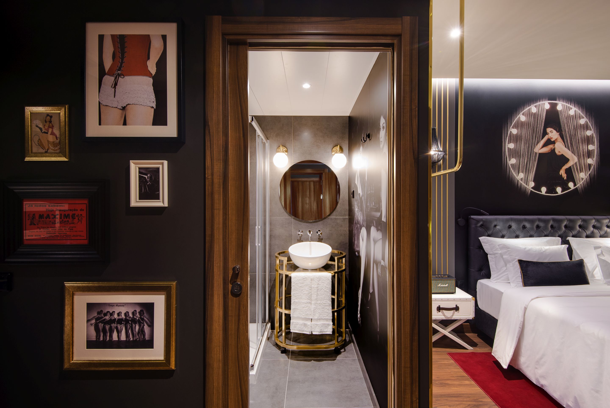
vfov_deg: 73.8
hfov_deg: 96.7
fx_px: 271
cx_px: 305
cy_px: 204
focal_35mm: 16
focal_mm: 16
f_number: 11
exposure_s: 1/15
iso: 640
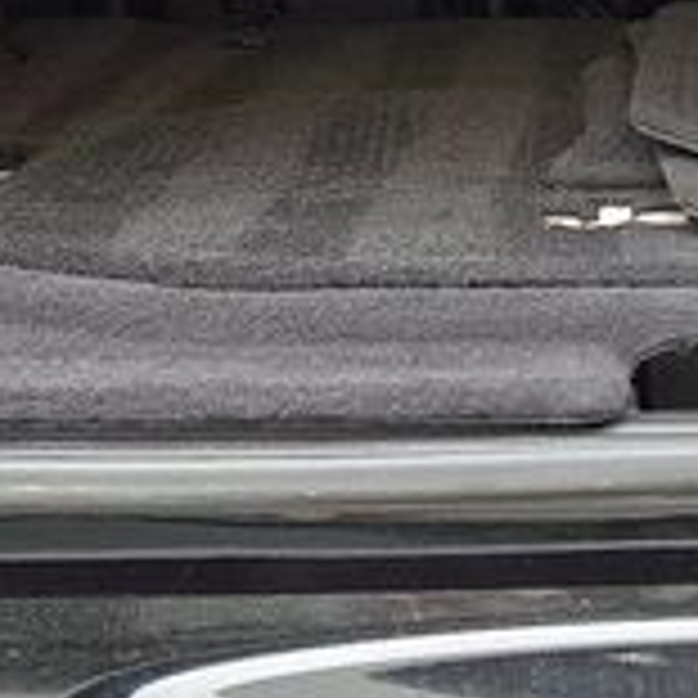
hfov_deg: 18.6
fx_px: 2076
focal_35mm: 91
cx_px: 675
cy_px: -270
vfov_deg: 17.6
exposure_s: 1/100
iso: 30
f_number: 1.8
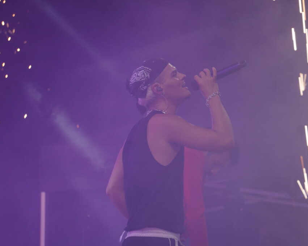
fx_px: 2394
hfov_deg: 7.4
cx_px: 162
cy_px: 123
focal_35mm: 263
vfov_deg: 5.9
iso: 250
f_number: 5.6
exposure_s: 1/250
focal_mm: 155
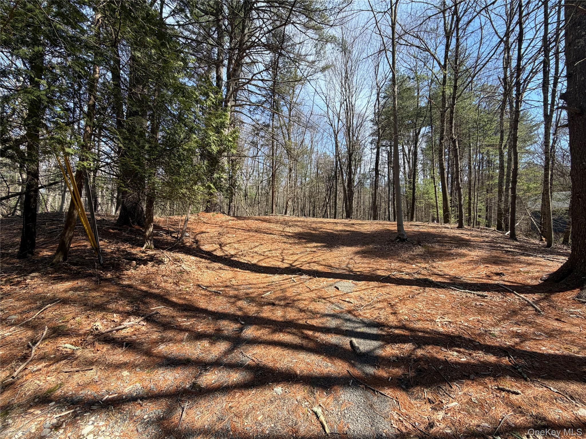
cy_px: 220
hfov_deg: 102.1
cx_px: 293
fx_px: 237
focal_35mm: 14
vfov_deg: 85.7
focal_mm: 2.22
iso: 40
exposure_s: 1/502
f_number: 2.2
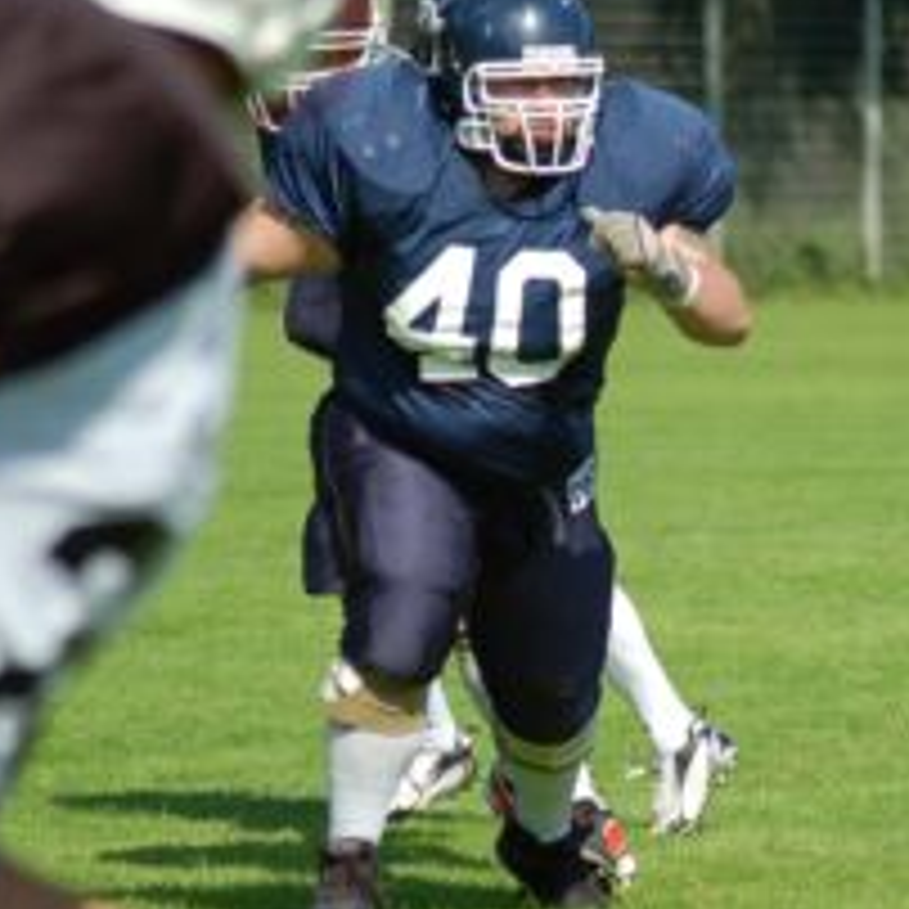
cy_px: 405
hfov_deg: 4.5
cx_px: 749
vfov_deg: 4.5
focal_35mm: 386
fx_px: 11466
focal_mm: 135
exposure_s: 1/1250
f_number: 5
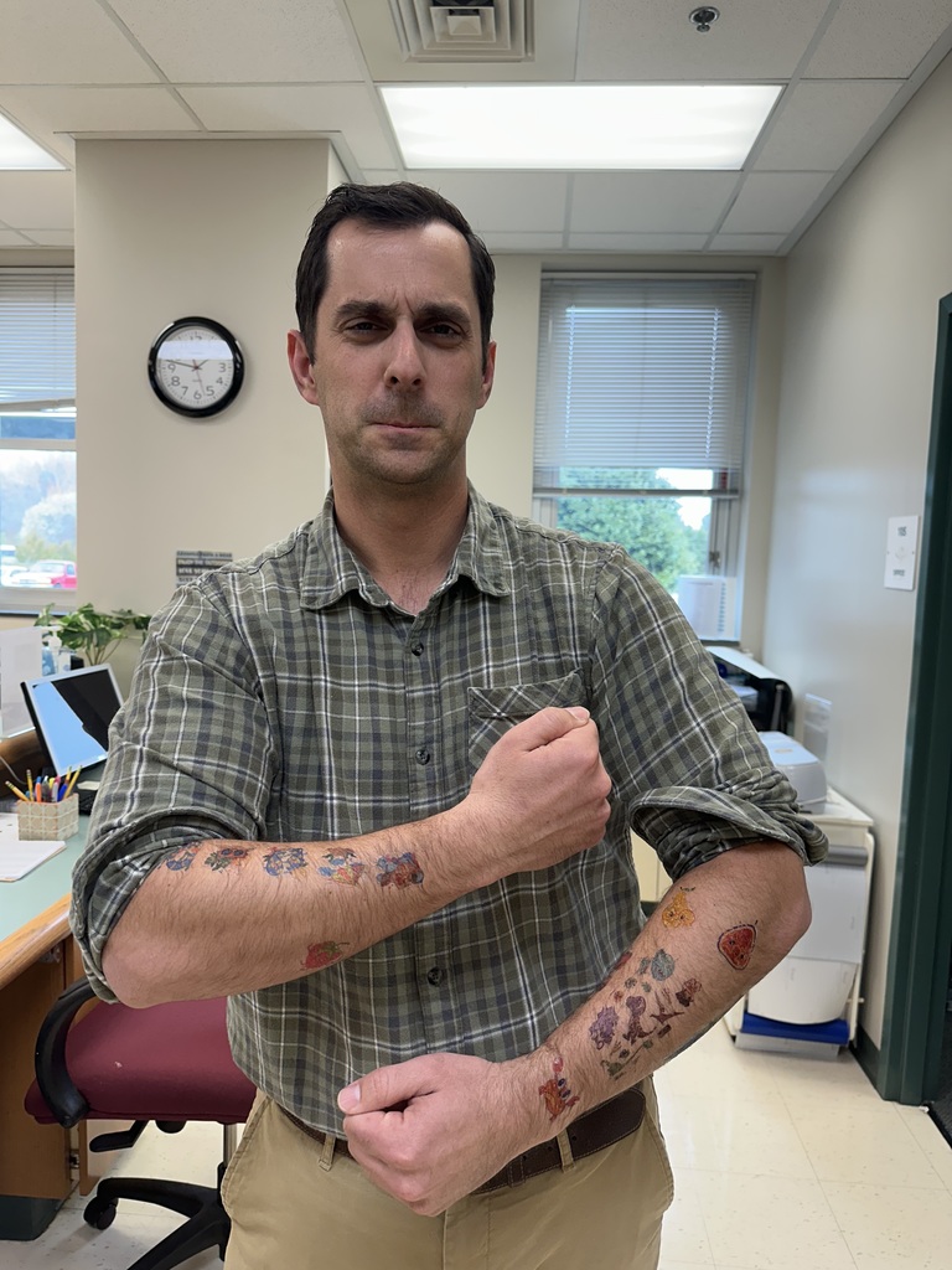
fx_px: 880
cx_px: 476
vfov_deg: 71.6
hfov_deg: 56.8
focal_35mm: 24
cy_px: 635
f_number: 1.78
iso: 125
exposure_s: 1/120
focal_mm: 6.86
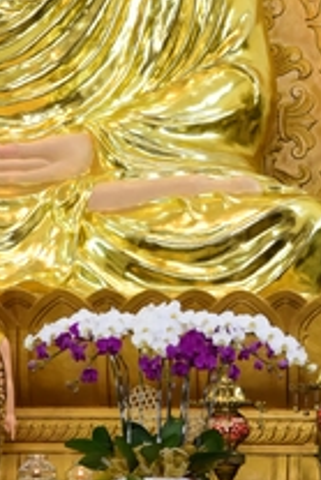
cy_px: 293
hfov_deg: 4.2
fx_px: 4379
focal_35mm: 328
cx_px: 132
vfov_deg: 6.3
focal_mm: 105
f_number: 5.6
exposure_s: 1/80
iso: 3200
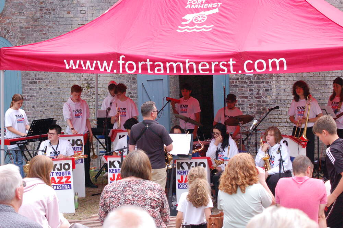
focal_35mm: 112
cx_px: 172
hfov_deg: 18.2
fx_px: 1070
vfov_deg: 12.1
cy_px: 114
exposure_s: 1/1000
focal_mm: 75
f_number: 8
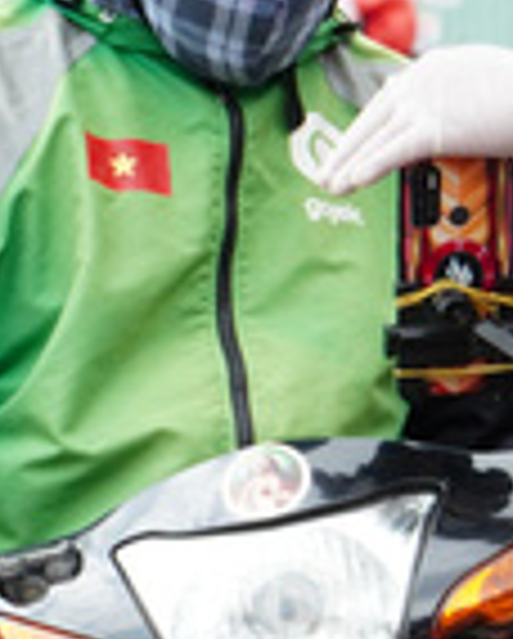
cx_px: 22
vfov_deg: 4.2
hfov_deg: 3.4
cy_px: 241
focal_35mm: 460
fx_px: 8711
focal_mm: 68
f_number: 8
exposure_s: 1/200
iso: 250
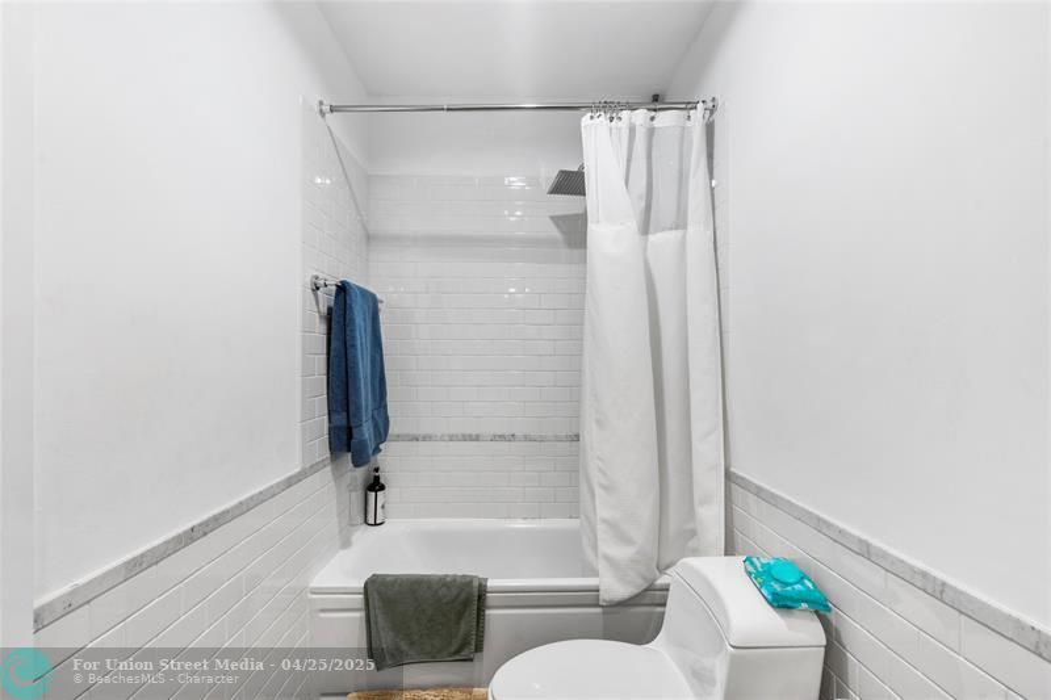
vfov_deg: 73.7
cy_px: 350
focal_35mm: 16
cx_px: 526
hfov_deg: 96.7
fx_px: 467
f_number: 9
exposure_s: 1.3
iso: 100
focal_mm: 16
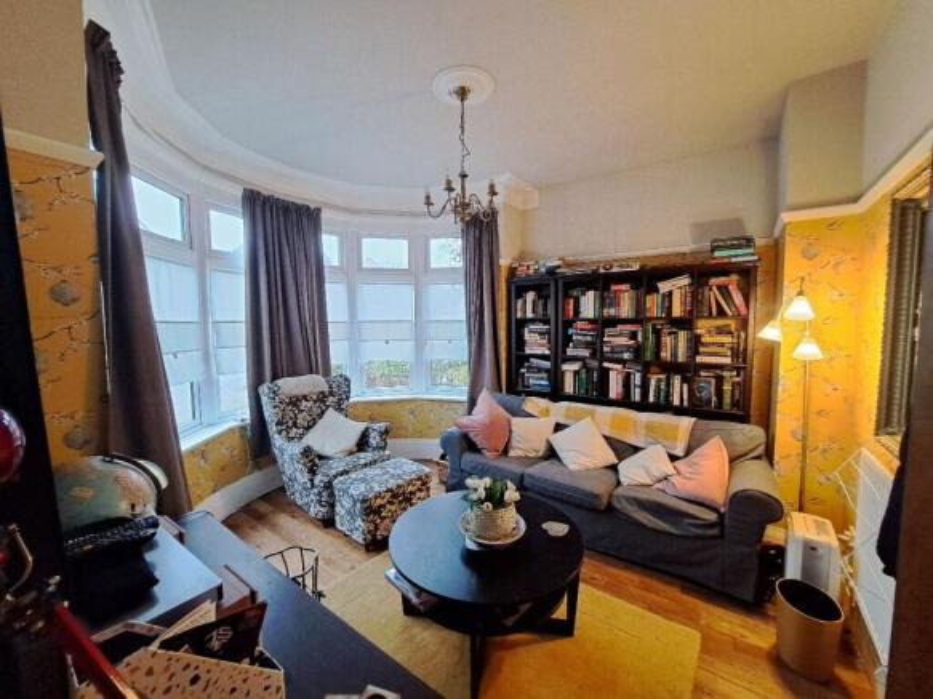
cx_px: 466
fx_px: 350
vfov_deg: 89.9
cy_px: 350
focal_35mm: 13
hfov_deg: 106.2
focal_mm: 1.74
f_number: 2.2
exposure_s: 1/50
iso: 200
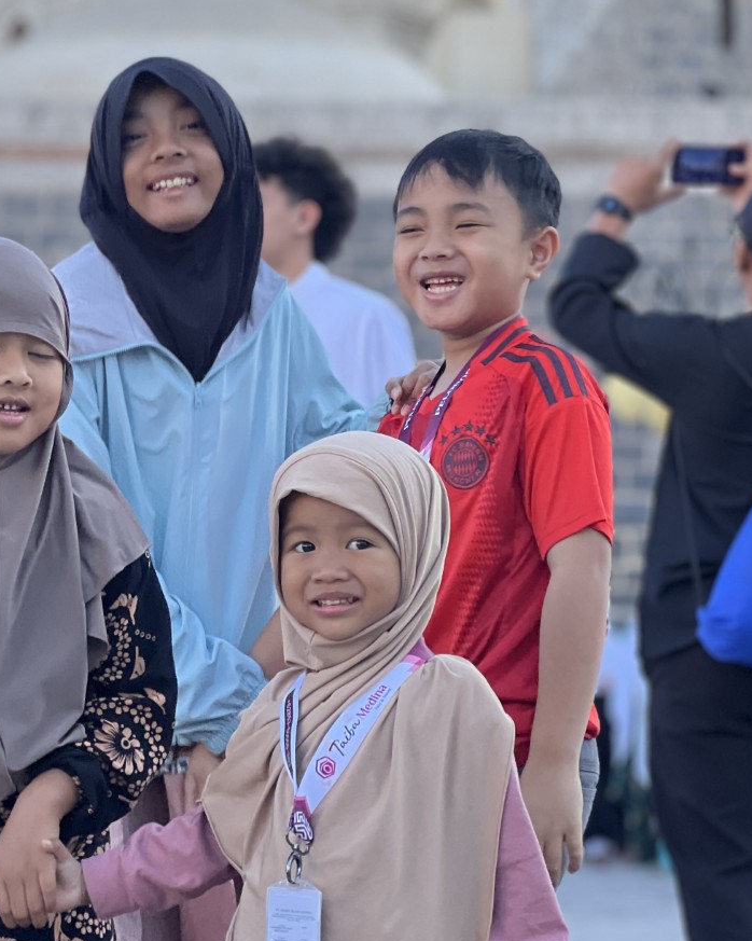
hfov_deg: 12.4
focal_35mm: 124
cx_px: 241
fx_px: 3451
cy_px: 222
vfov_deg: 15.4
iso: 64
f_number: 2.8
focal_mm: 9
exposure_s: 1/121
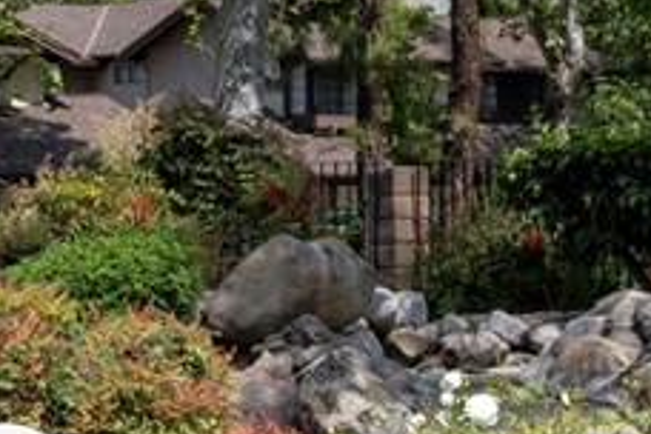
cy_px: 487
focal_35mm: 189
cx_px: -51
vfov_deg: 7.2
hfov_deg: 10.8
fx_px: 3417
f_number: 5
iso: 400
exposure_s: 1/3200
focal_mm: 28
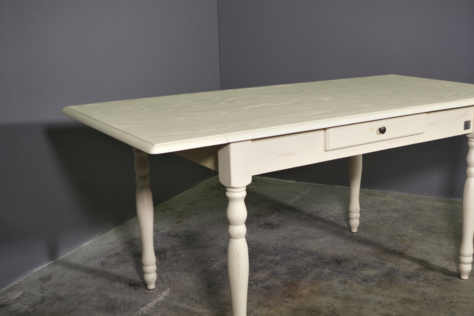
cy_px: 189
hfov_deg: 46.9
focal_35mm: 41
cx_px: 301
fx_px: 540
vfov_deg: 32.5
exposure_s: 1/60
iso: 800
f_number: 4
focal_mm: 21.25
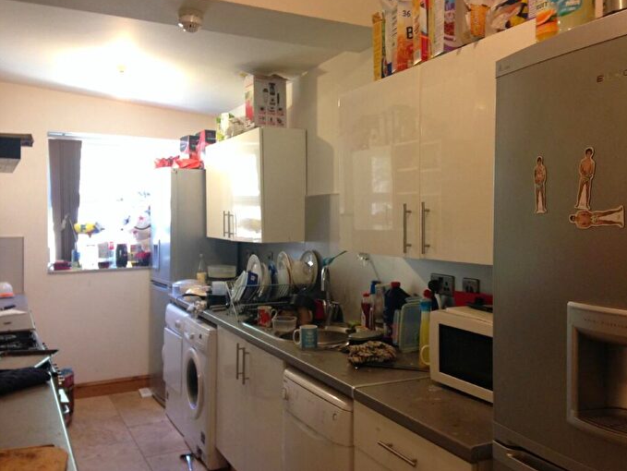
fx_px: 616
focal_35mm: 34
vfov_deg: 41.8
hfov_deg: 53.9
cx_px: 321
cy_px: 230
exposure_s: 1/20
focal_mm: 4.12
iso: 125
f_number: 2.4
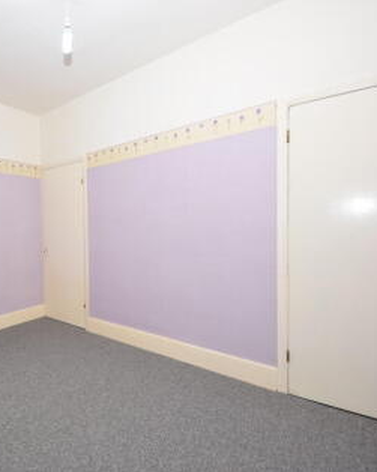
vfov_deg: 62.8
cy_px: 237
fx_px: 387
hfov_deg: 49.9
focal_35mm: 28
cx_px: 95
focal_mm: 13
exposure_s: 1/125
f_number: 5.6
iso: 280
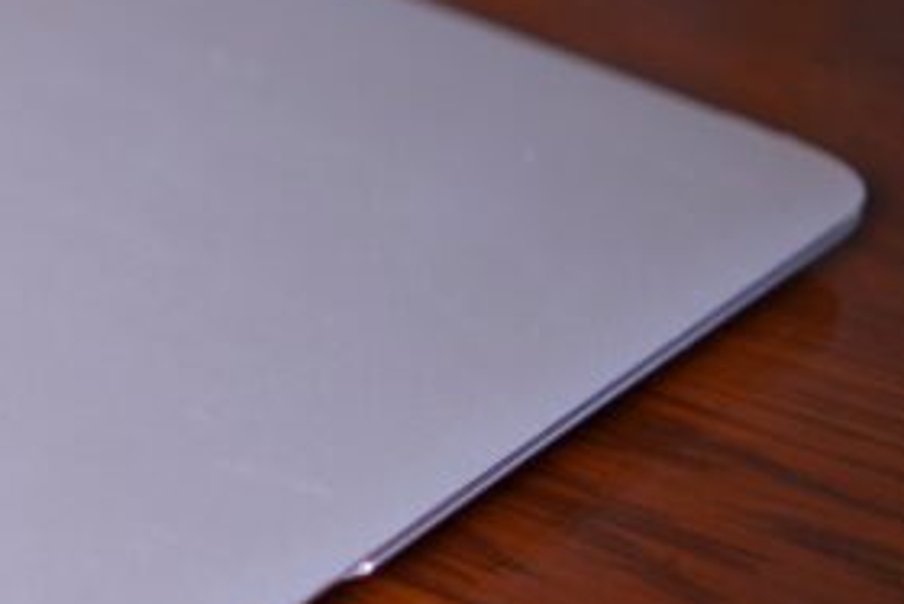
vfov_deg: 7.5
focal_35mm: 183
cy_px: 567
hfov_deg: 10.8
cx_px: -494
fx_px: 4598
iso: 200
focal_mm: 33
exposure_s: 1/250
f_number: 1.4
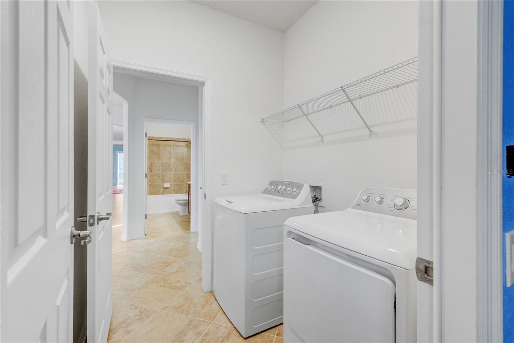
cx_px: 257
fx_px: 229
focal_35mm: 16
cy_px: 172
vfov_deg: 73.8
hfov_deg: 96.7
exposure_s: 1/10
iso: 400
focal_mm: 16
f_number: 8
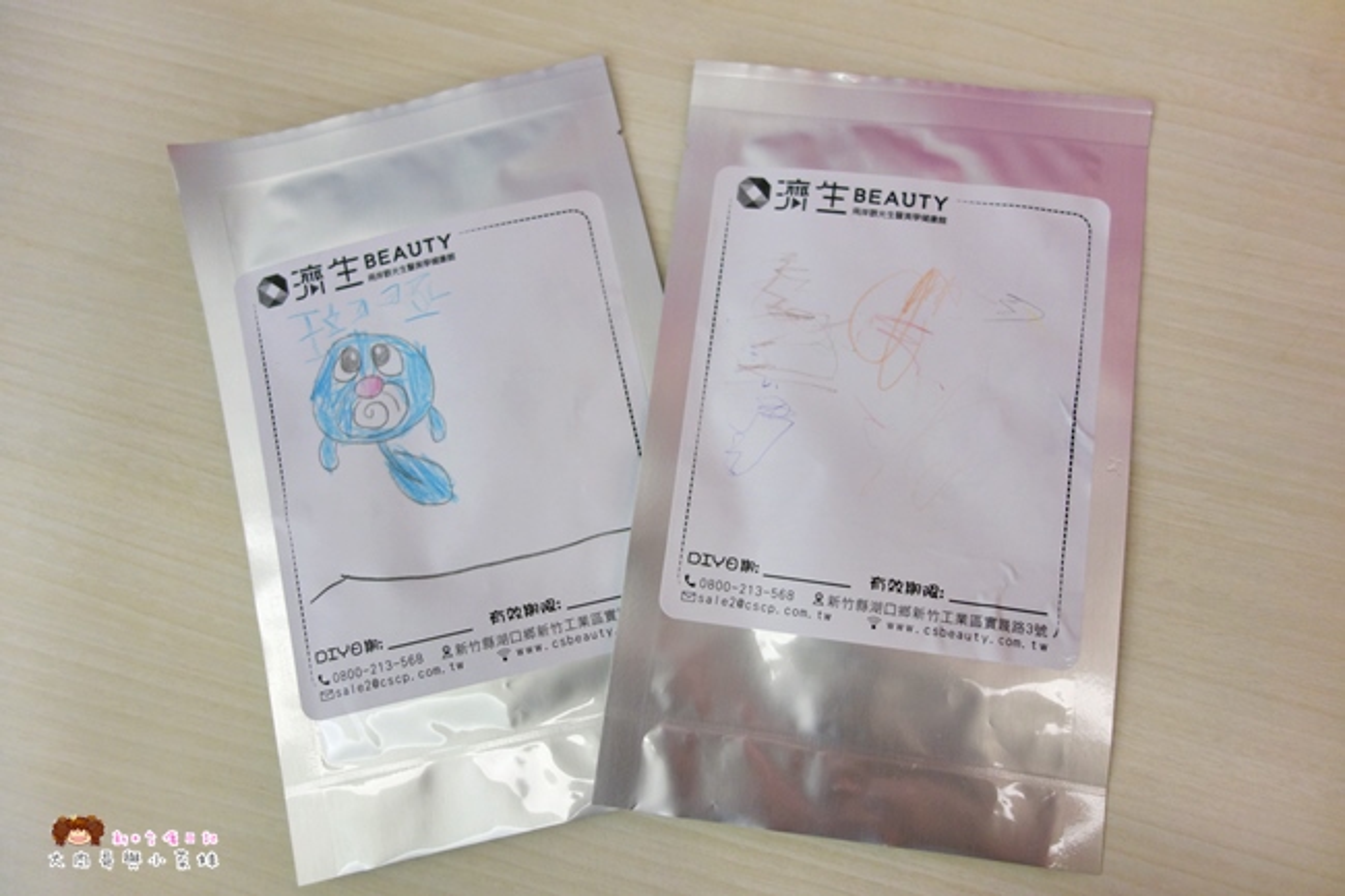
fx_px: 1046
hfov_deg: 65.5
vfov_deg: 46.4
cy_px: 448
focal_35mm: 28
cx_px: 672
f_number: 1.8
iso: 320
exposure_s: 1/125
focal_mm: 10.4
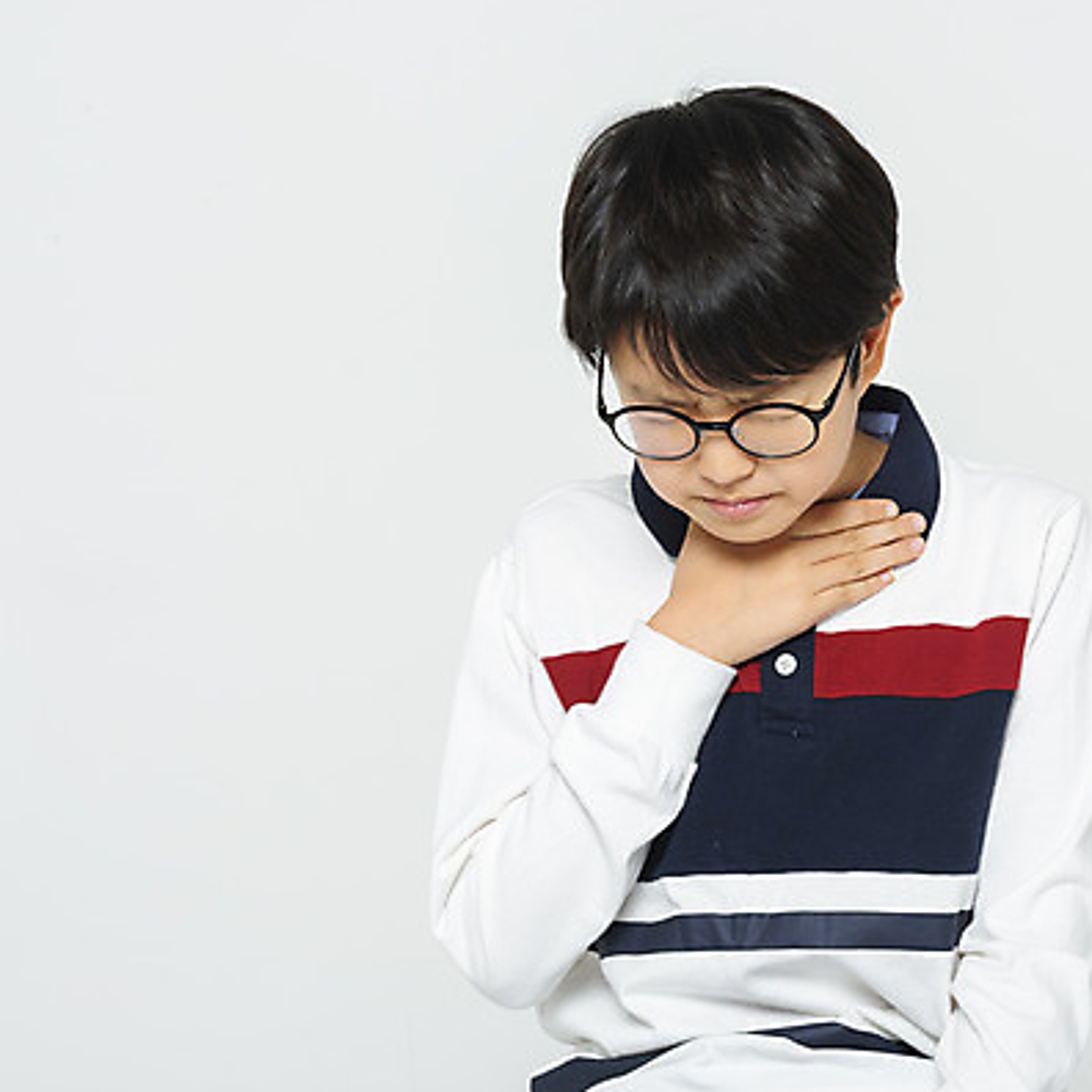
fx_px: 5603
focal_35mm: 157
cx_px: 713
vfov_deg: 11.1
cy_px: 543
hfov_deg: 11.1
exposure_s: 1/125
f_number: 14
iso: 100
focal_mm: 122
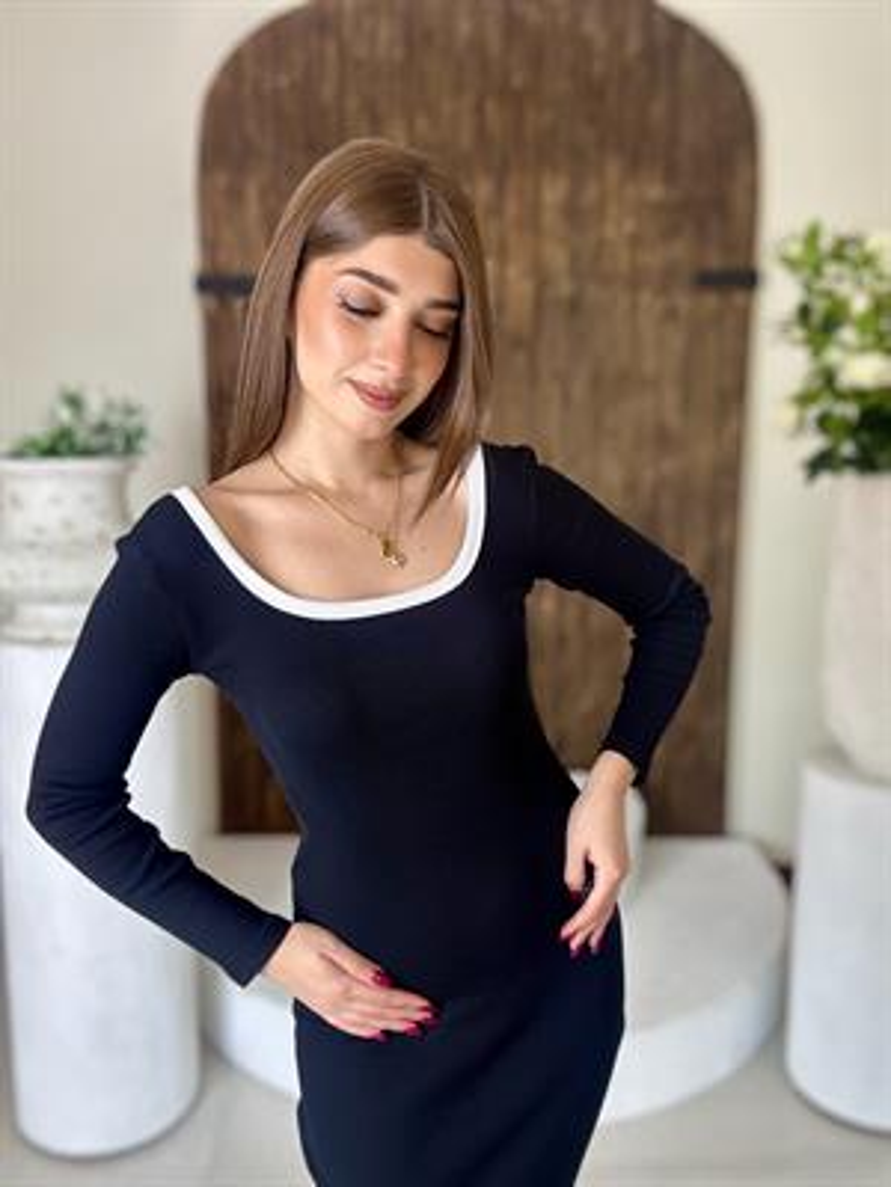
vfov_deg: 60.0
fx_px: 1030
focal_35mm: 30
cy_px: 594
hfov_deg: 46.8
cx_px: 446
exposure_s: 1/121
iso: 25
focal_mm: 2.69
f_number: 1.9
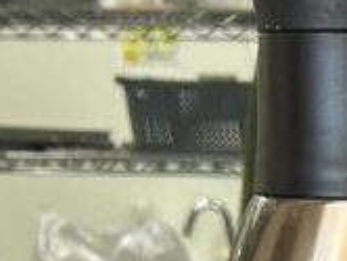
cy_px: 848
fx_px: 2008
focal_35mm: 200
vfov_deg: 6.6
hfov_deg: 8.3
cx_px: 1064
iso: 80
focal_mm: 5.7
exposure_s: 1/120
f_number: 1.5
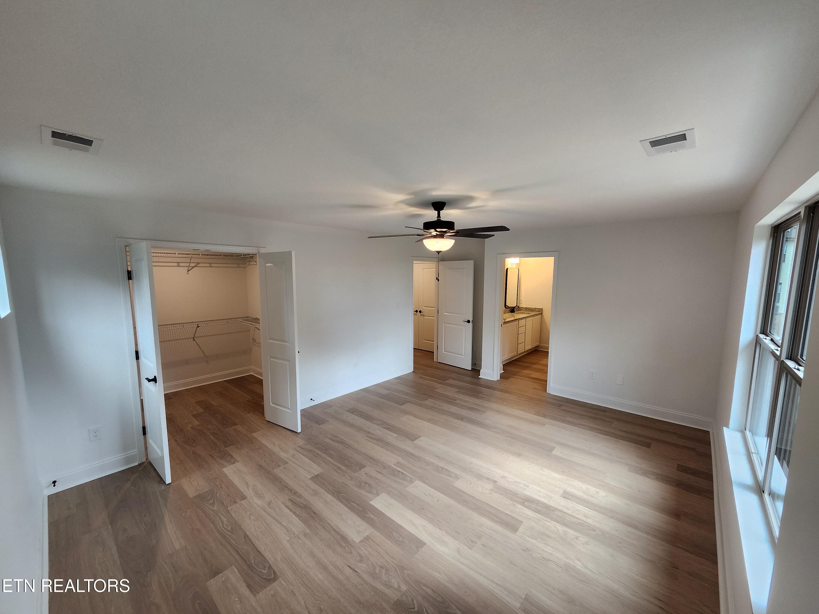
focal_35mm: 13
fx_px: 308
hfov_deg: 106.2
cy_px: 307
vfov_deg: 89.9
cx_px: 410
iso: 100
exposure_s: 1/60
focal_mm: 1.74
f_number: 2.2
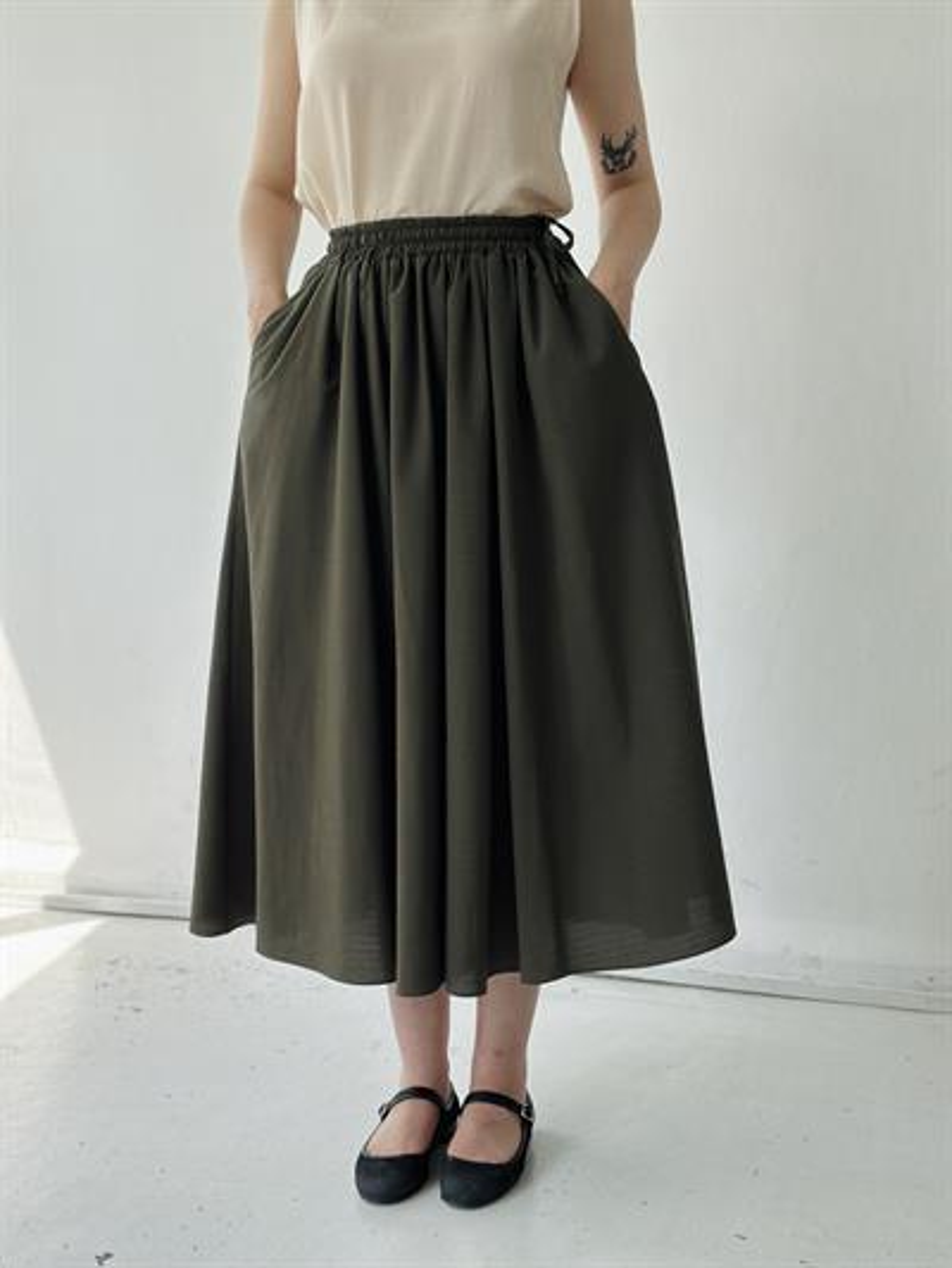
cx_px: 476
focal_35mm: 48
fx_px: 1759
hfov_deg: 30.3
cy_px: 634
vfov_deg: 39.6
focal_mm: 6.86
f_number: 1.78
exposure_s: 1/627
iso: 80
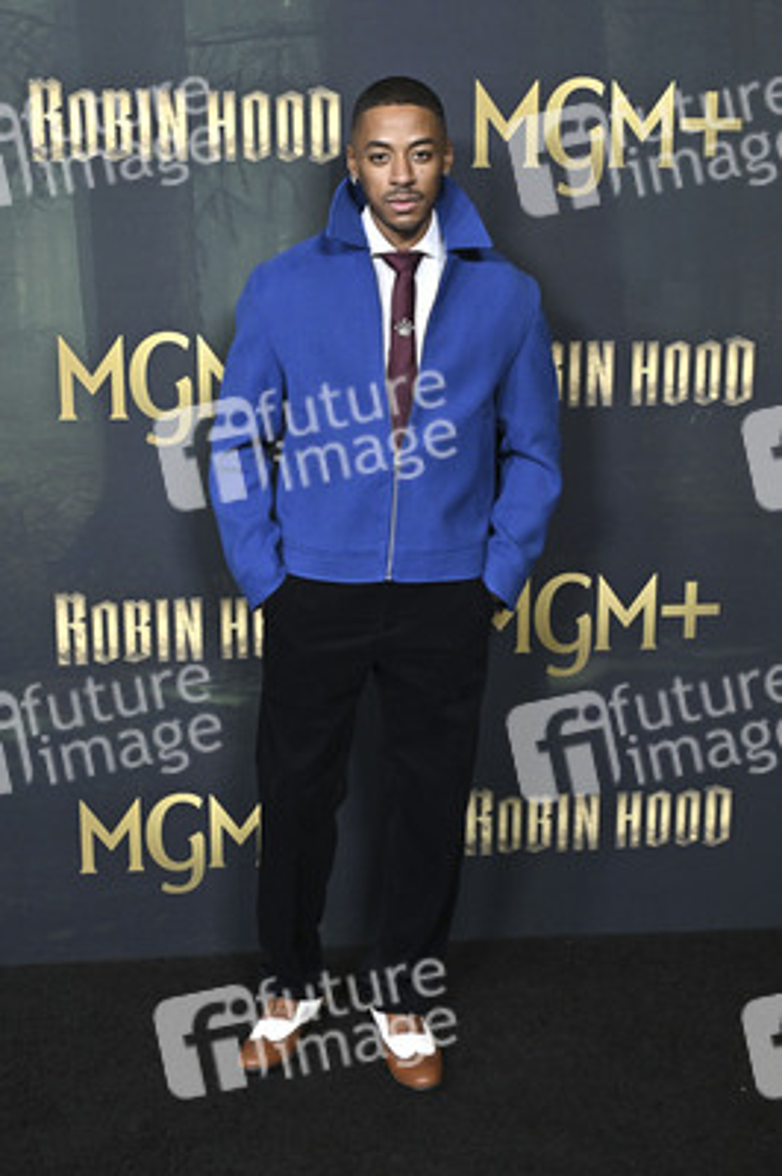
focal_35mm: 39
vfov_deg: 49.6
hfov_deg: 34.2
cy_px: 588
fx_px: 1273
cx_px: 391
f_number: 5.6
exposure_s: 1/320
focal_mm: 39
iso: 1600
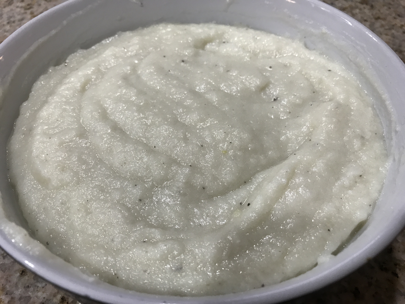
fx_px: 328
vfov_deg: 49.7
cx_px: 202
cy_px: 152
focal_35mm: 28
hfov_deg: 63.4
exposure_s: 1/24
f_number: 1.8
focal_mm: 3.99
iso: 40
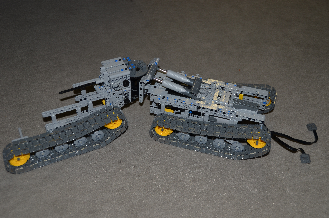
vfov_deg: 30.7
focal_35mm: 44
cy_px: 109
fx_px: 397
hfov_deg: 45.0
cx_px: 164
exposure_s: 1/60
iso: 100
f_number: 4
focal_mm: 29
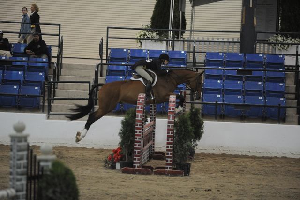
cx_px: 150
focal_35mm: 200
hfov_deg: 10.3
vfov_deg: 6.9
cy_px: 100
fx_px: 1666
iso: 6400
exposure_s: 1/400
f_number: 2.8
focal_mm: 200
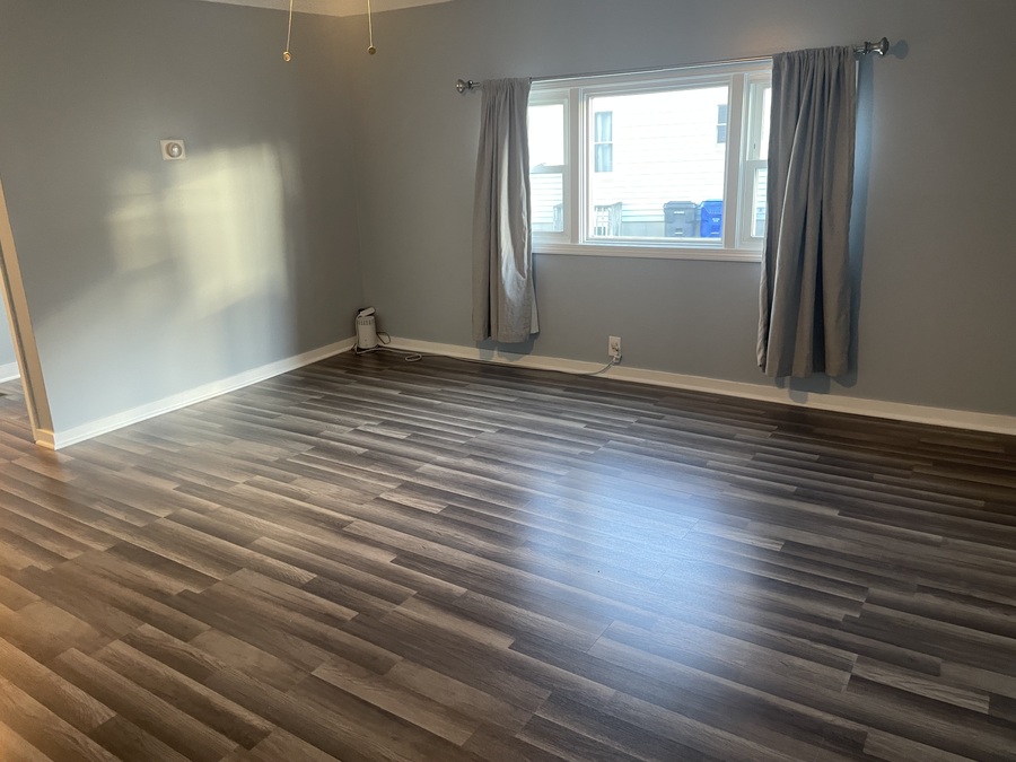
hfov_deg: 67.3
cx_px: 508
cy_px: 381
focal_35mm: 26
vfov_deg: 53.1
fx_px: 763
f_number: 1.6
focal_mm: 4.2
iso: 250
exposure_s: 1/60
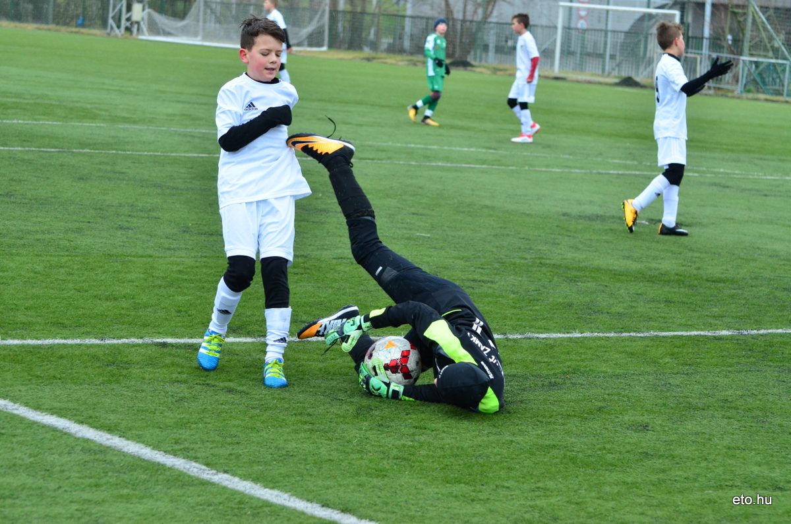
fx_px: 2697
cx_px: 396
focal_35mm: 123
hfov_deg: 16.7
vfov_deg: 11.1
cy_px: 262
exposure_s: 1/500
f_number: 5.6
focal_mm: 82
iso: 1600
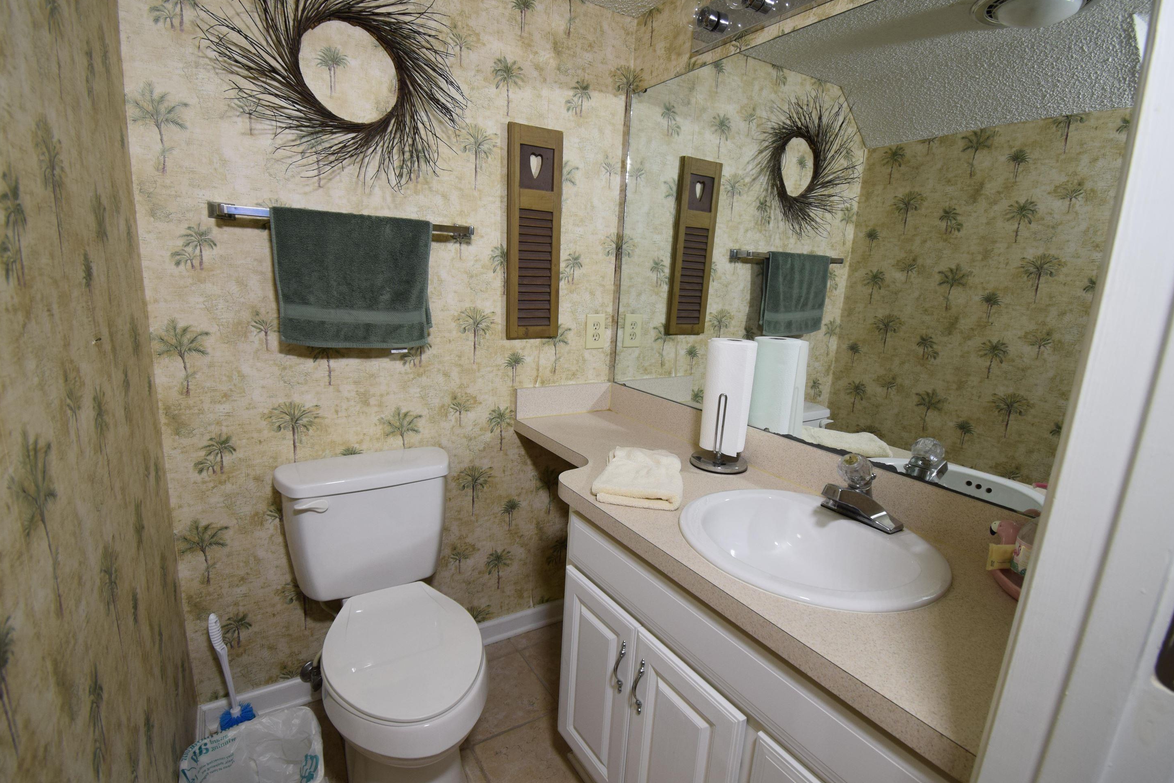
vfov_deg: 73.7
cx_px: 569
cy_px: 406
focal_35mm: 16
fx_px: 522
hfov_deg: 96.7
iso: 400
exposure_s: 1/160
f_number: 6.3
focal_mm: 10
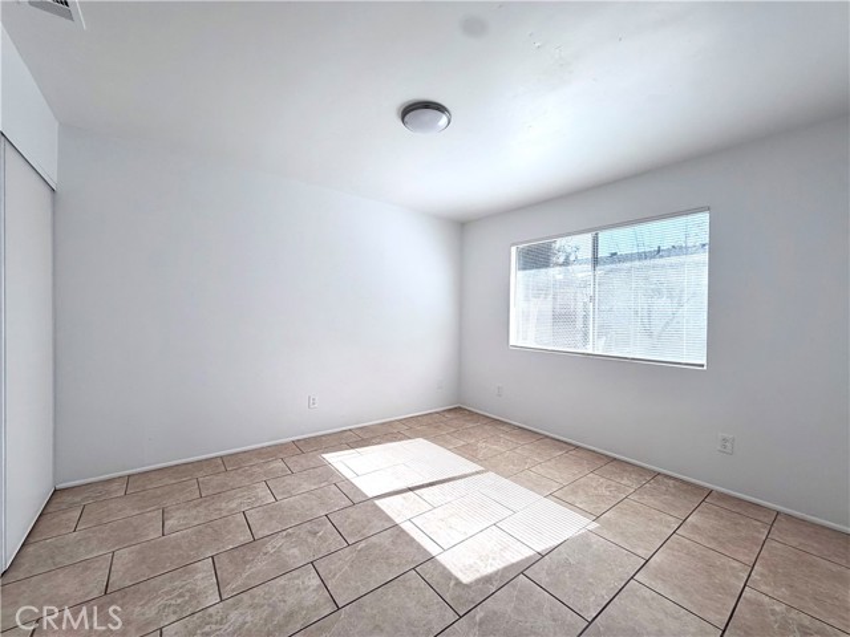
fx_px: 344
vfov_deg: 85.7
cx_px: 425
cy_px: 318
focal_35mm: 14
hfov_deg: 102.1
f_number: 2.2
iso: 64
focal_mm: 2.22
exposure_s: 1/502
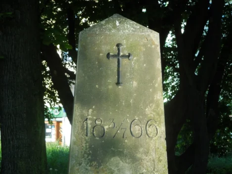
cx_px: 116
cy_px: 87
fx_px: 798
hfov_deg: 16.5
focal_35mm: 119
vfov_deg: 12.5
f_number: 4.8
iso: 400
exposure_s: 1/400
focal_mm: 21.5
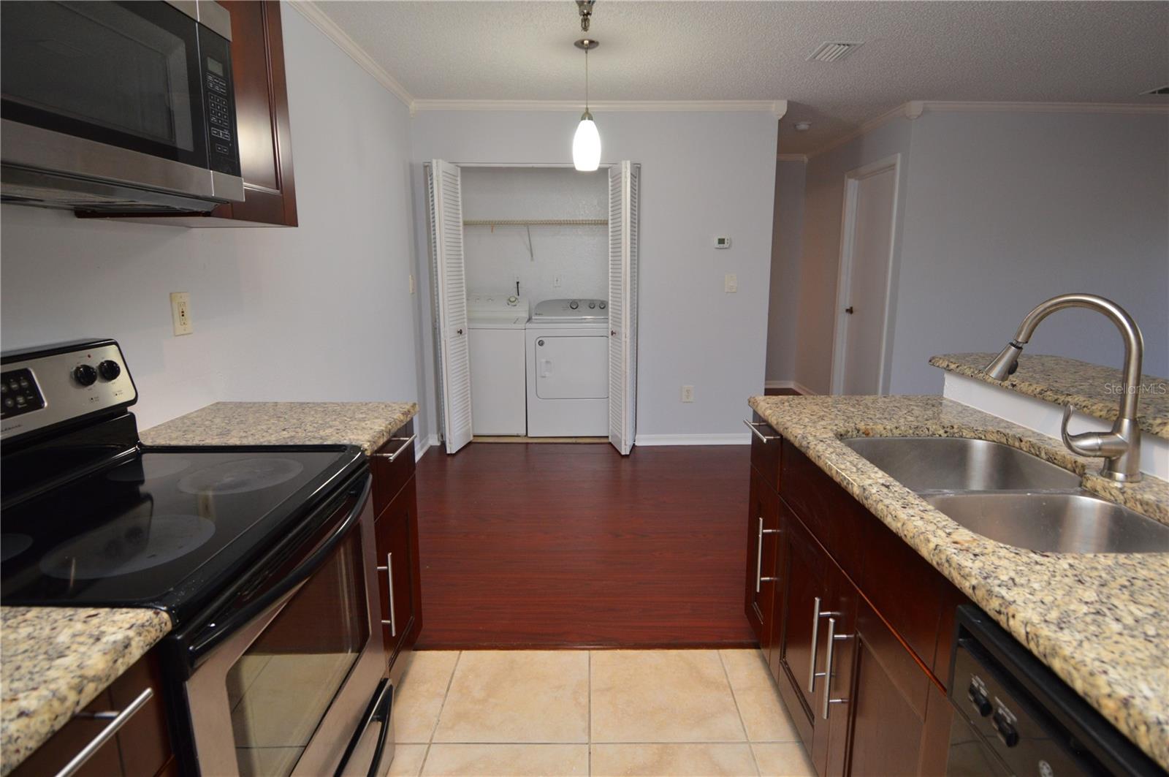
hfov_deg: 90.1
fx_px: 584
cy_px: 388
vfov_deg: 67.3
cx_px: 584
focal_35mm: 18
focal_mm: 12
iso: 500
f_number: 4
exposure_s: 1/60
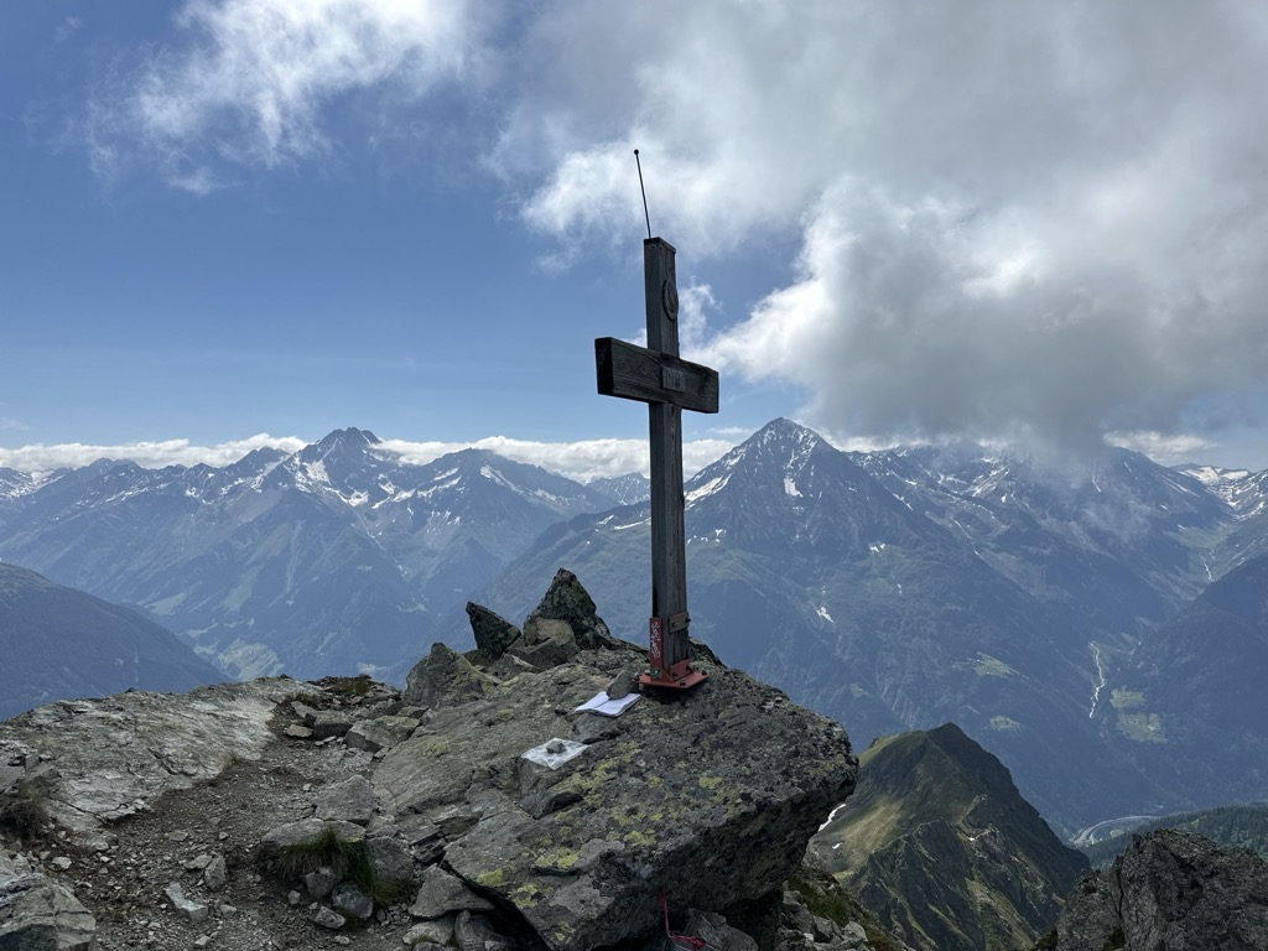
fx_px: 879
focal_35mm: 24
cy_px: 476
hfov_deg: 71.6
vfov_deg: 56.8
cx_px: 634
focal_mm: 6.86
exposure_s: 1/10753
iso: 80
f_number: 1.78
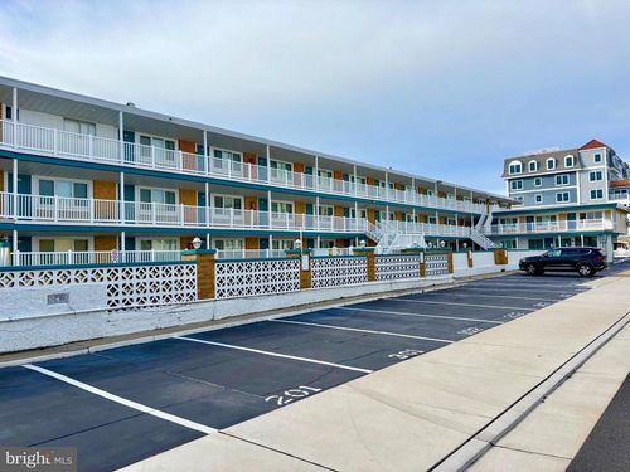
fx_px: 473
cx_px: 315
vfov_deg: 53.1
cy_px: 236
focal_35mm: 26
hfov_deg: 67.3
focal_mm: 5.96
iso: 50
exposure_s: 1/3650
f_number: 1.6
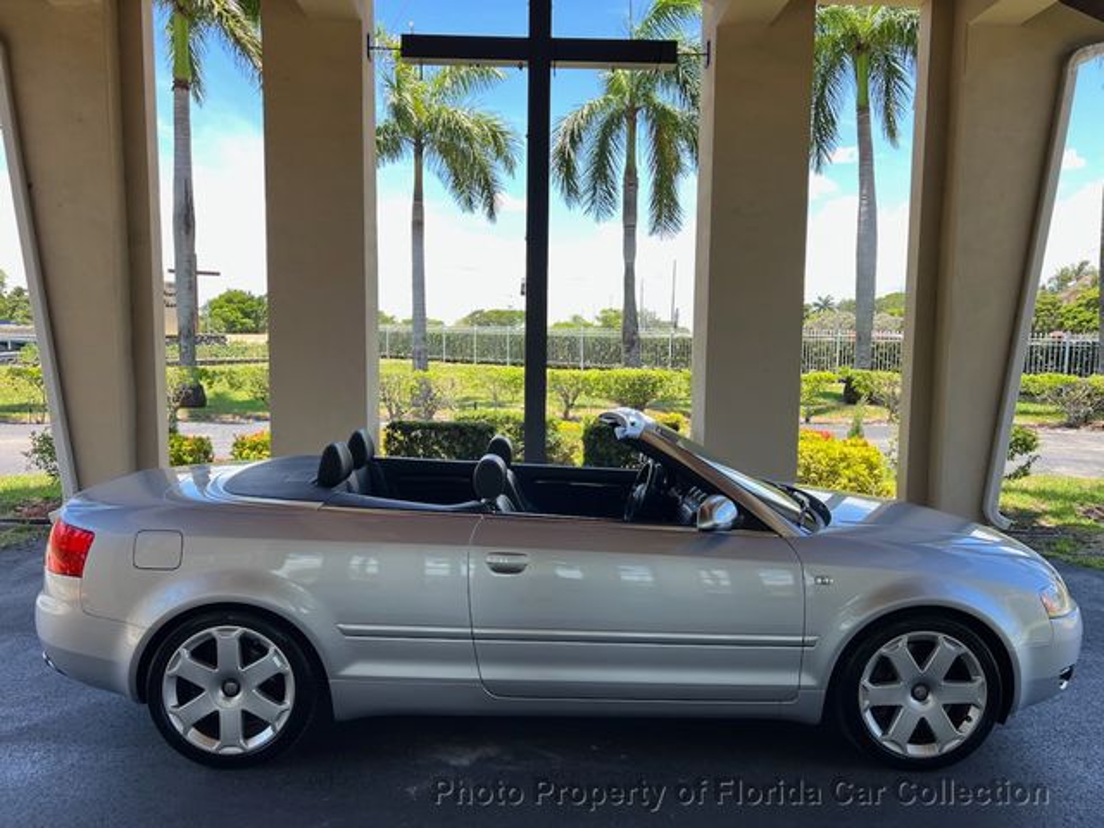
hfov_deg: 67.3
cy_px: 414
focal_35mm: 26
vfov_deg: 53.1
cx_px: 552
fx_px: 829
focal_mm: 5.7
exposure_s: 1/368
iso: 50
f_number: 1.5
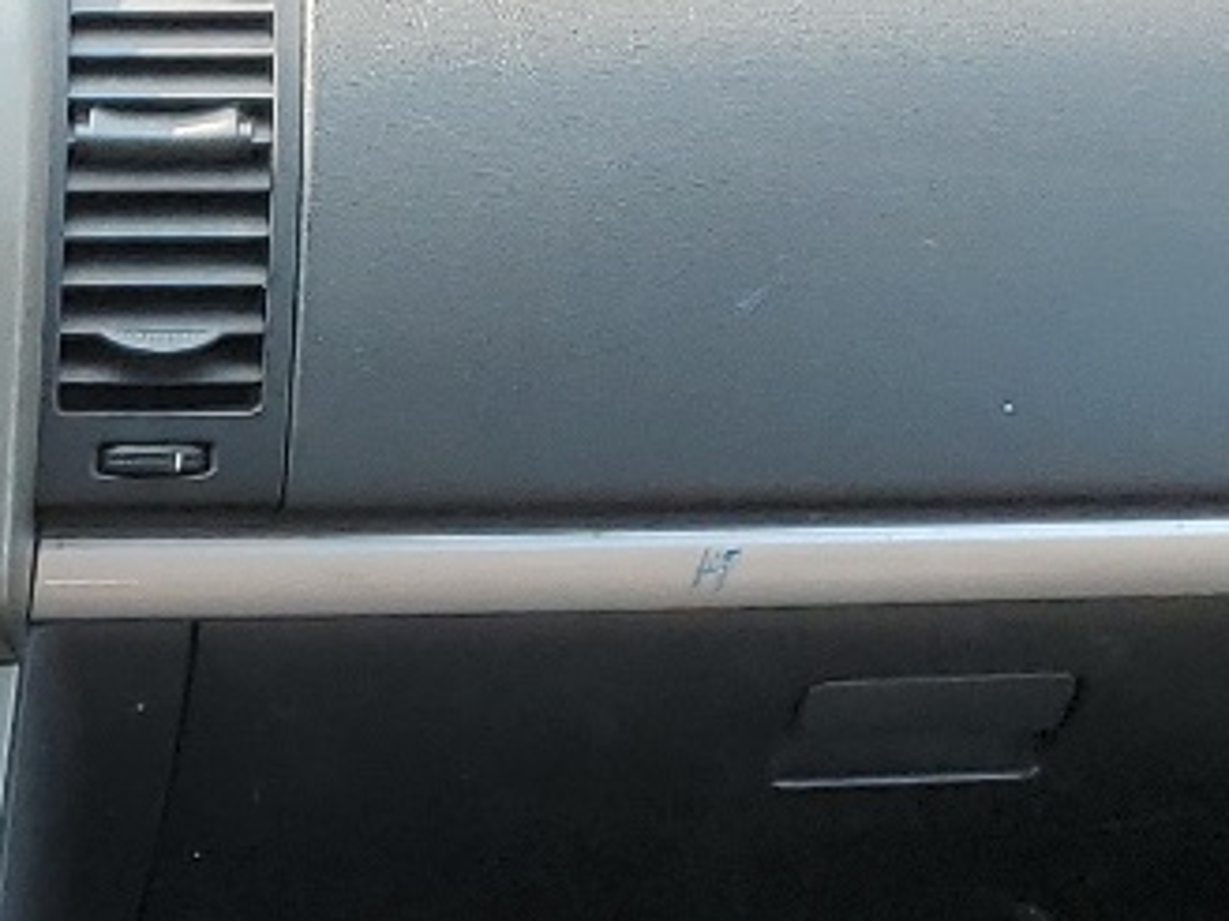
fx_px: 4509
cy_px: 1382
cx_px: -510
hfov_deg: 14.6
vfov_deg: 11.2
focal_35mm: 127
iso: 50
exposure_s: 1/208
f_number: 1.5
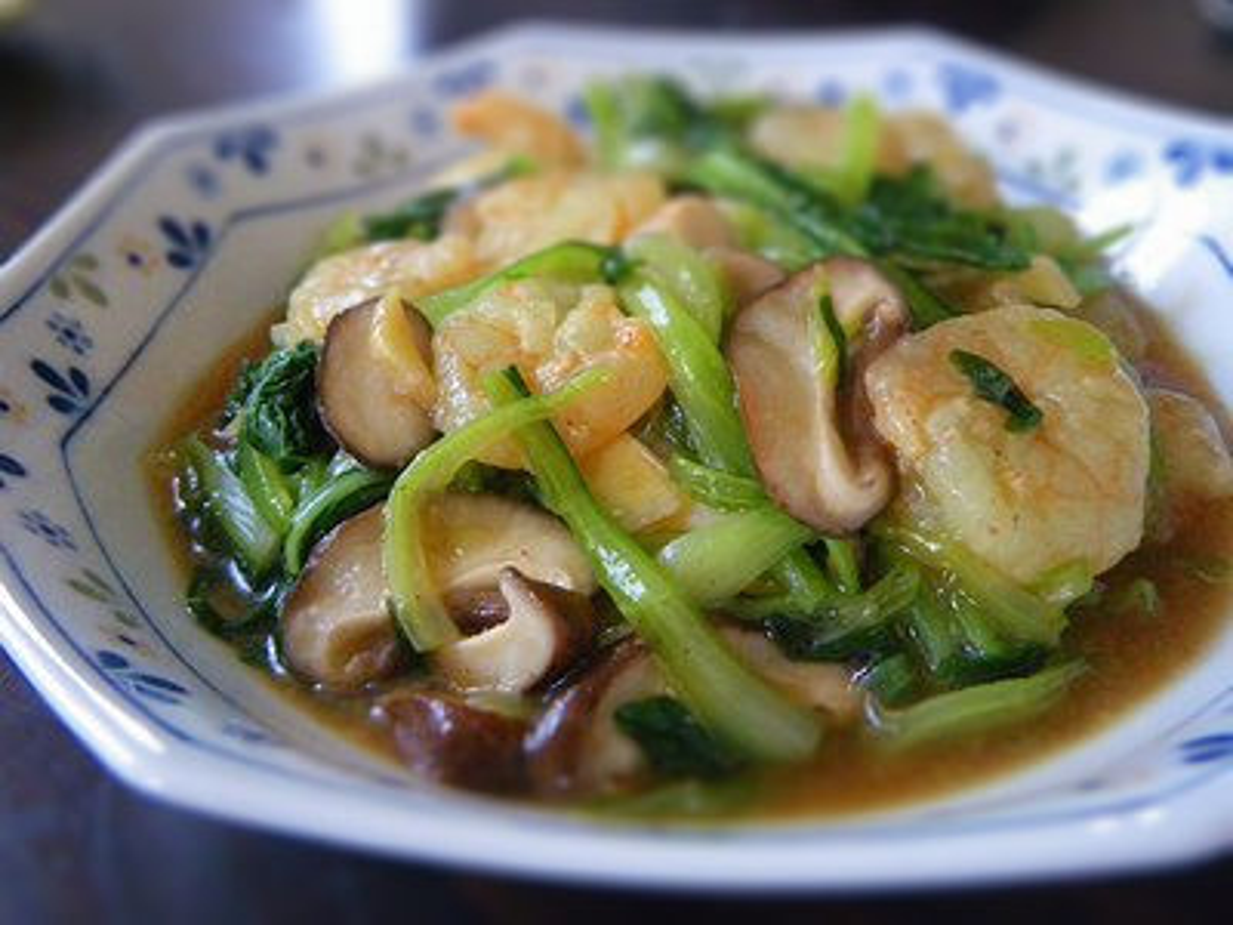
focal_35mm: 34
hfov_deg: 54.0
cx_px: 616
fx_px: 1211
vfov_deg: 41.8
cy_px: 462
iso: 800
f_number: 3.8
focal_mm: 6.1
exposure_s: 1/40
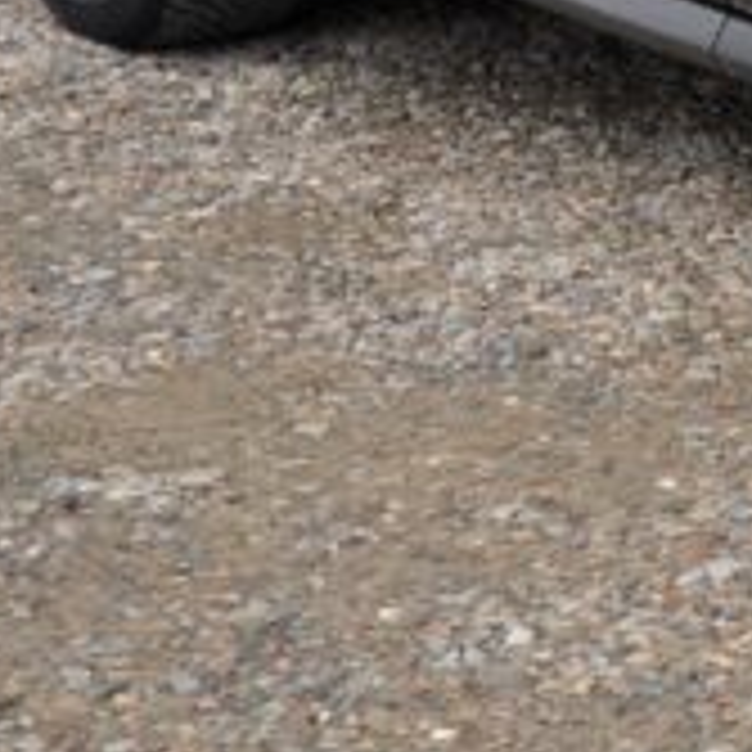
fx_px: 4808
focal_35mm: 196
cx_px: 1887
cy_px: -513
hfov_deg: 8.1
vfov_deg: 8.7
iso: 500
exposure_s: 1/160
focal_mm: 25
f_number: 6.3
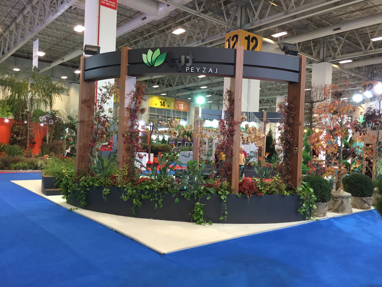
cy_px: 144
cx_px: 191
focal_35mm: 29
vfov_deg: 48.2
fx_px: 320
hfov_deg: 61.7
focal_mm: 4.15
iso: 100
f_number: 2.2
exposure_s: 1/33
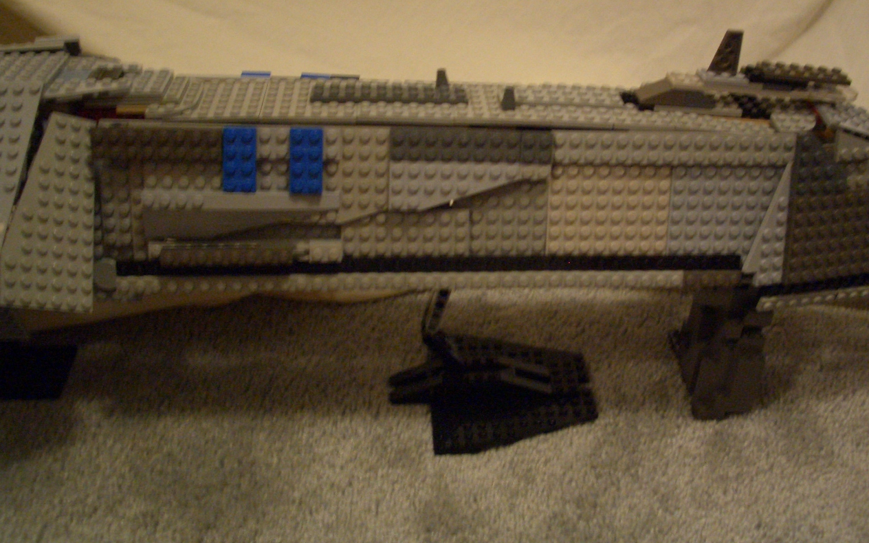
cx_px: 437
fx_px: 1042
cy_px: 233
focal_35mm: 44
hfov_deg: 45.3
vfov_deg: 29.2
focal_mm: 6.8
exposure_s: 1/8
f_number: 2.8
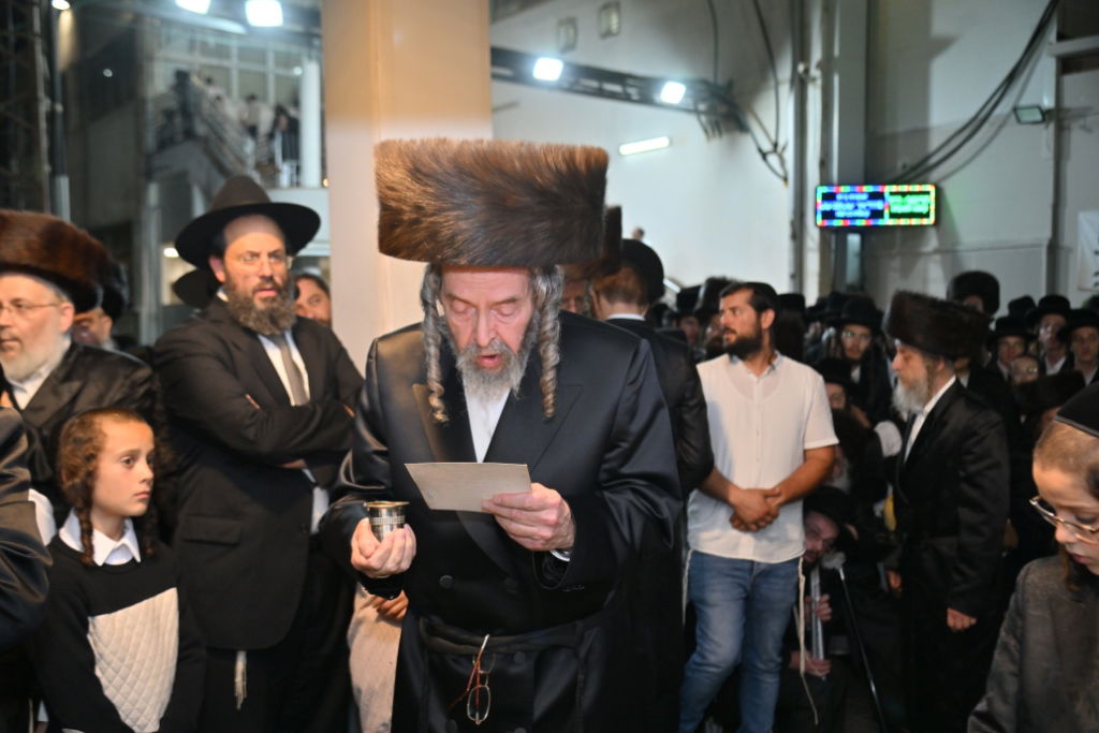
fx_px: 1069
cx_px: 550
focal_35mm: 35
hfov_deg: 54.4
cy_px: 366
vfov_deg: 37.9
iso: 640
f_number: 4
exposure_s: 1/250
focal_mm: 35
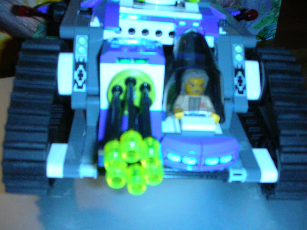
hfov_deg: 41.2
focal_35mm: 46
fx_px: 408
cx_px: 154
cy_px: 115
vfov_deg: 31.5
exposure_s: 1/60.1
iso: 50
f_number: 3.5
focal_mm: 7.7
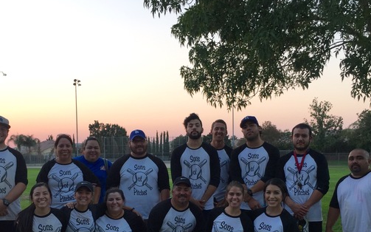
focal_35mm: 44
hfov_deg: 45.2
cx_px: 171
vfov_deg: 28.7
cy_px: 177
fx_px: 445
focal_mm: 4.15
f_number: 2.2
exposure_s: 1/120
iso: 32
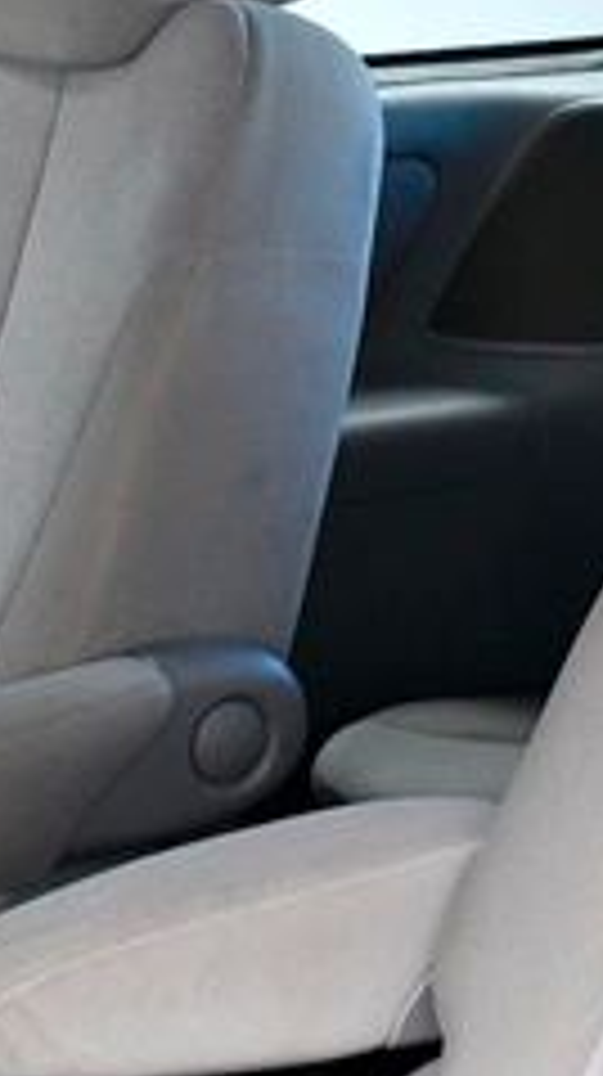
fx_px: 2878
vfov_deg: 21.1
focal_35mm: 101
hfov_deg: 12.0
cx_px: 261
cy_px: 723
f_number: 5
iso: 2500
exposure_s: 1/80
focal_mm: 24
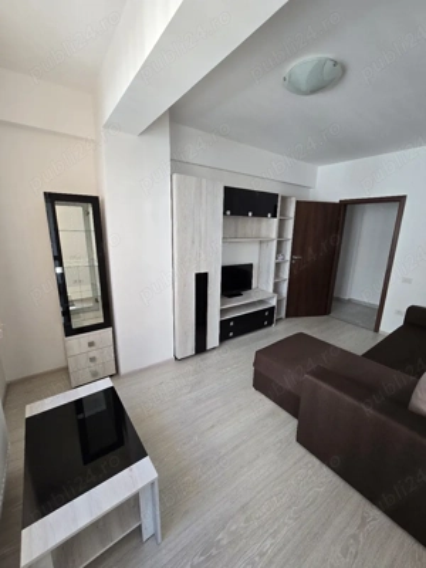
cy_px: 284
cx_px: 213
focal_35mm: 13
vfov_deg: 106.2
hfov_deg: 89.9
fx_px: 213
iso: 64
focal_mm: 2.2
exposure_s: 1/50
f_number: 2.2
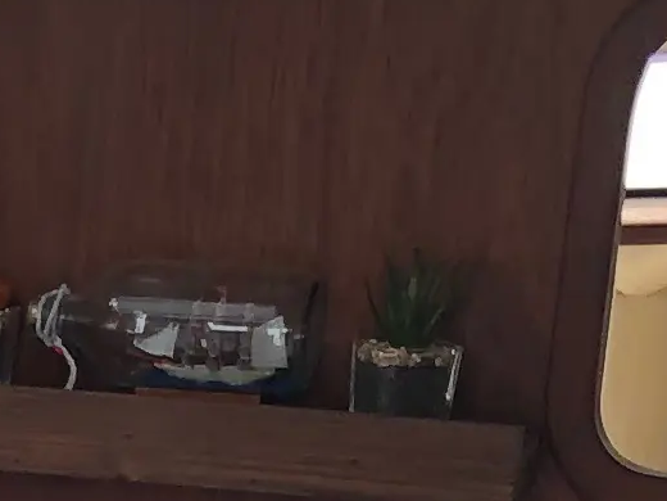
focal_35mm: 217
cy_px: 1701
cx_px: -850
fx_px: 4181
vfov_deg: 6.1
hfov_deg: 8.4
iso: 20
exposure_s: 1/148
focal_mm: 3.99
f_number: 1.8
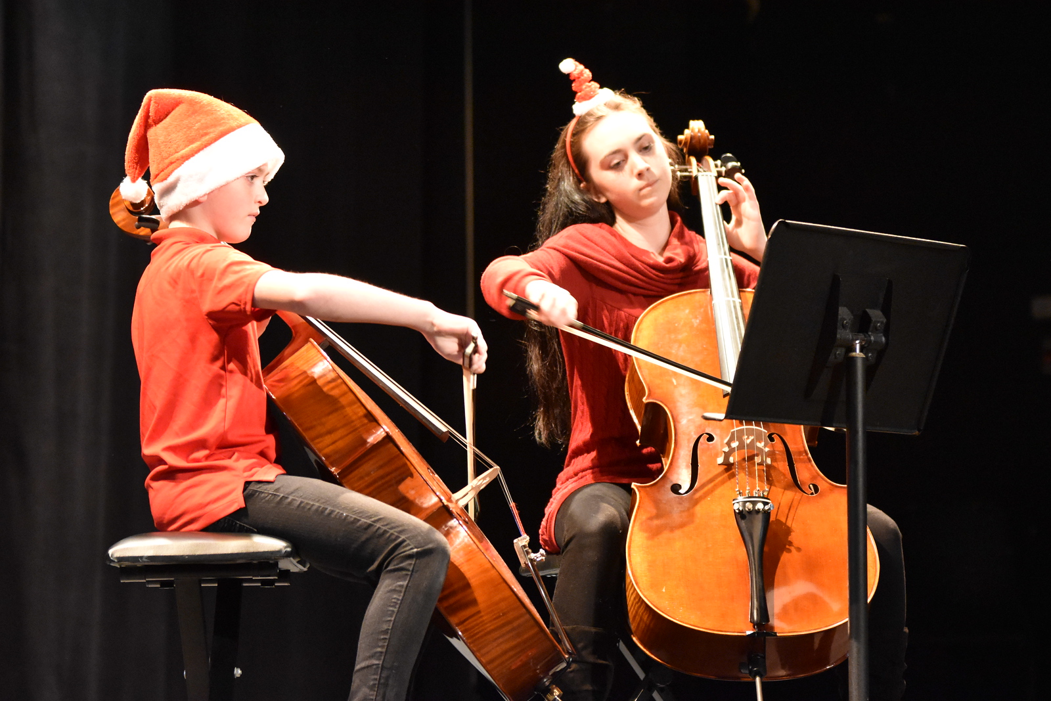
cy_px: 350
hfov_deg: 13.0
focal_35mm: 158
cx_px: 526
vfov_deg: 8.7
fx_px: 4598
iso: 5000
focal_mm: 105
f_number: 3.2
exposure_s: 1/80
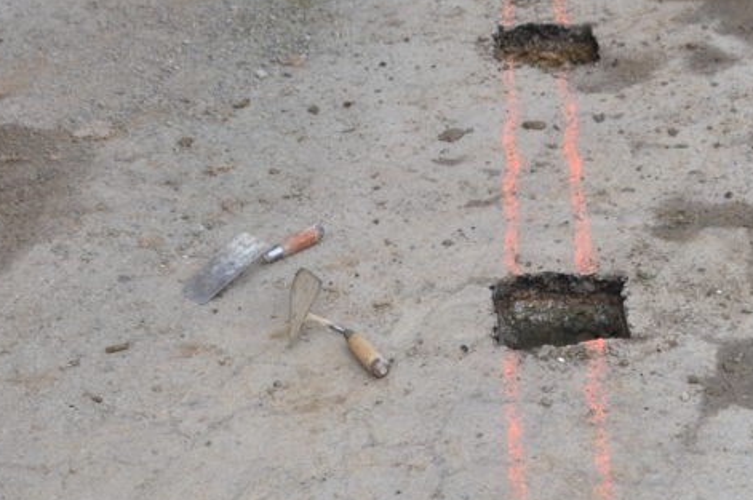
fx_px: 1212
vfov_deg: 23.2
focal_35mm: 58
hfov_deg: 34.2
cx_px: 512
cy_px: 150
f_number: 5.6
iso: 220
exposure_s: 1/125
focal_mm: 26
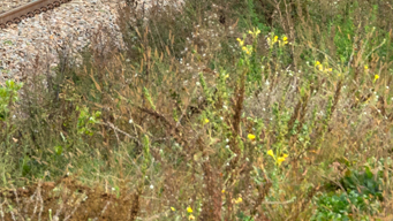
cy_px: -368
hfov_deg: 4.7
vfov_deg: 2.6
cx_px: 202
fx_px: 4763
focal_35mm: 457
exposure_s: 1/400
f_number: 8
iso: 320
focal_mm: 62
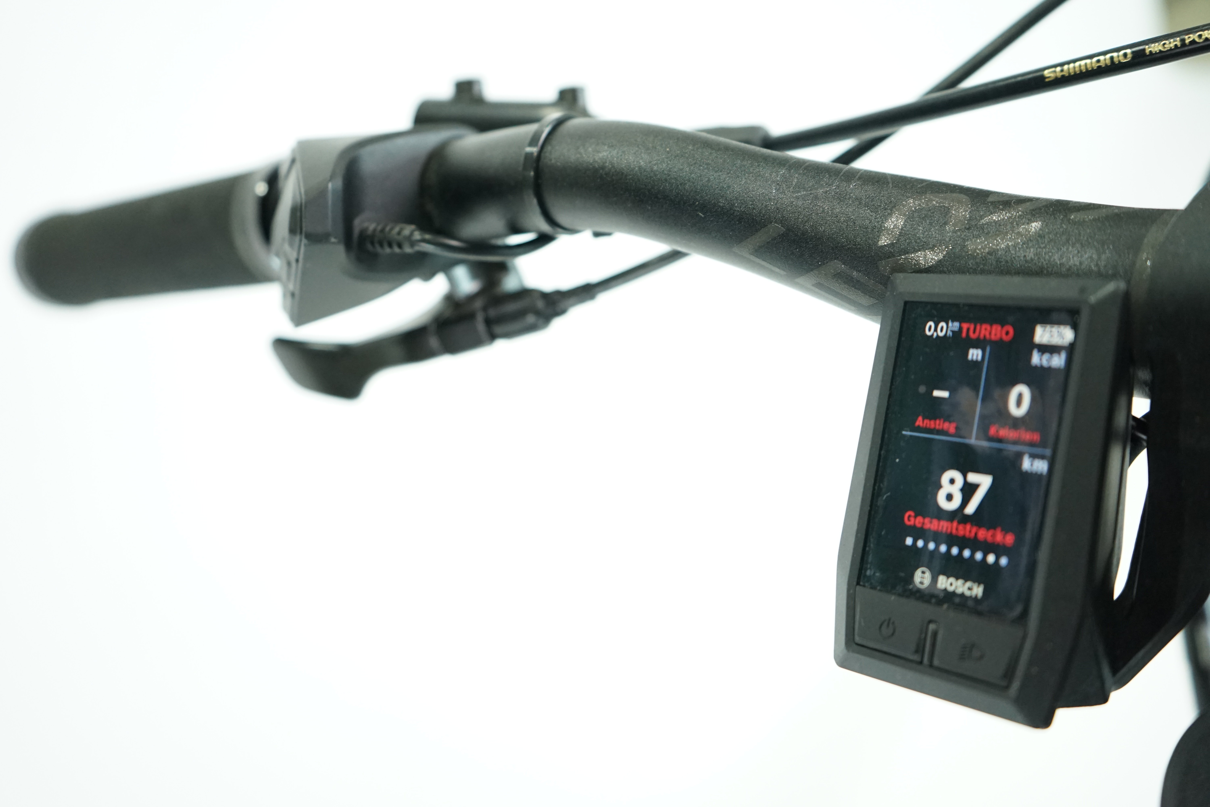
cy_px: 404
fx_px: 1244
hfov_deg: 51.9
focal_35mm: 37
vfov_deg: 35.9
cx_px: 605
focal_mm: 37
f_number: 4
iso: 2500
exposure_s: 1/200
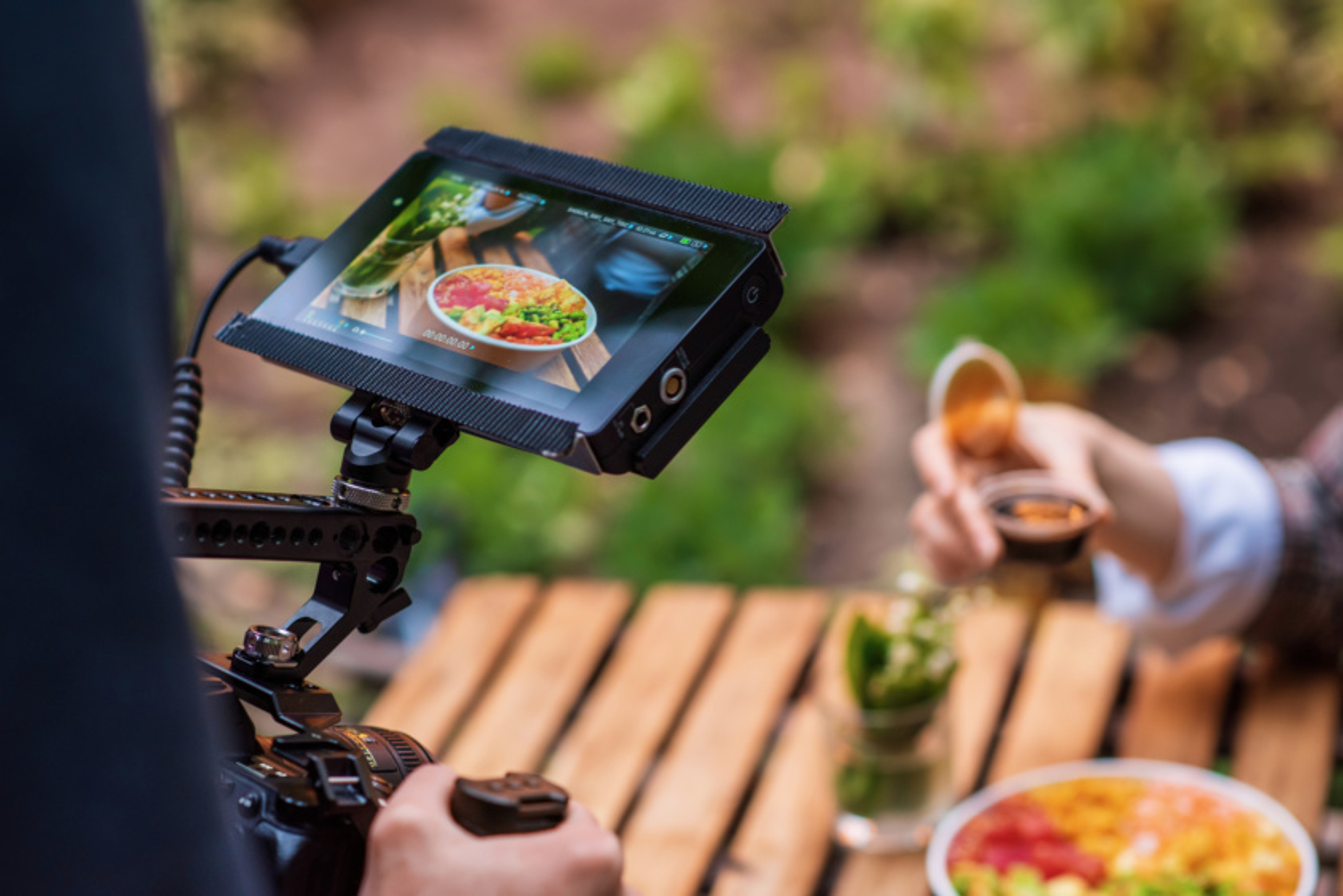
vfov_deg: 16.1
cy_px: 448
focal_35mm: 85
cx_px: 672
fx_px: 3172
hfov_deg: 23.9
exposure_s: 1/250
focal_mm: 85
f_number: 2.8
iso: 800
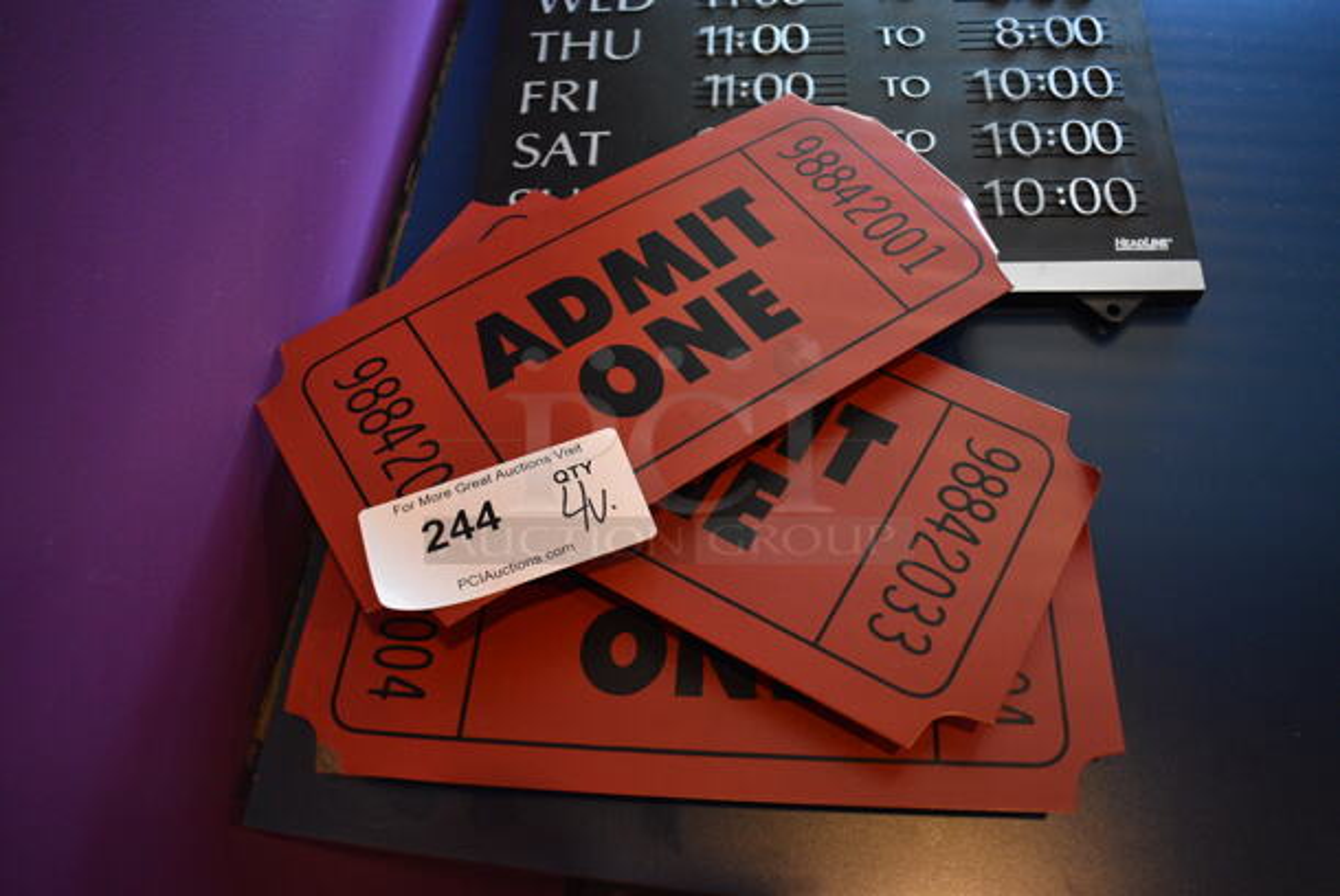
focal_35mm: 27
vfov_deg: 48.0
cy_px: 448
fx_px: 1006
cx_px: 670
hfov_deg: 67.3
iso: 2000
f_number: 3.5
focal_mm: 18
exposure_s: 1/125
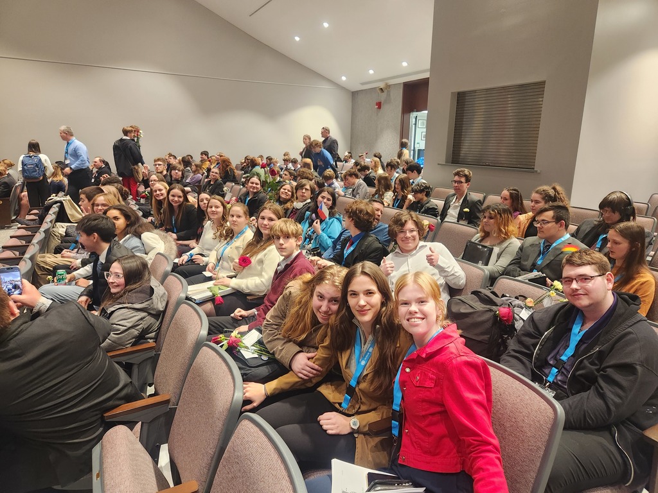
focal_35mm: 23
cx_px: 329
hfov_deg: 73.9
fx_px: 437
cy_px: 246
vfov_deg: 58.9
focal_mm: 5.4
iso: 800
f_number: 1.8
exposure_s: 1/60
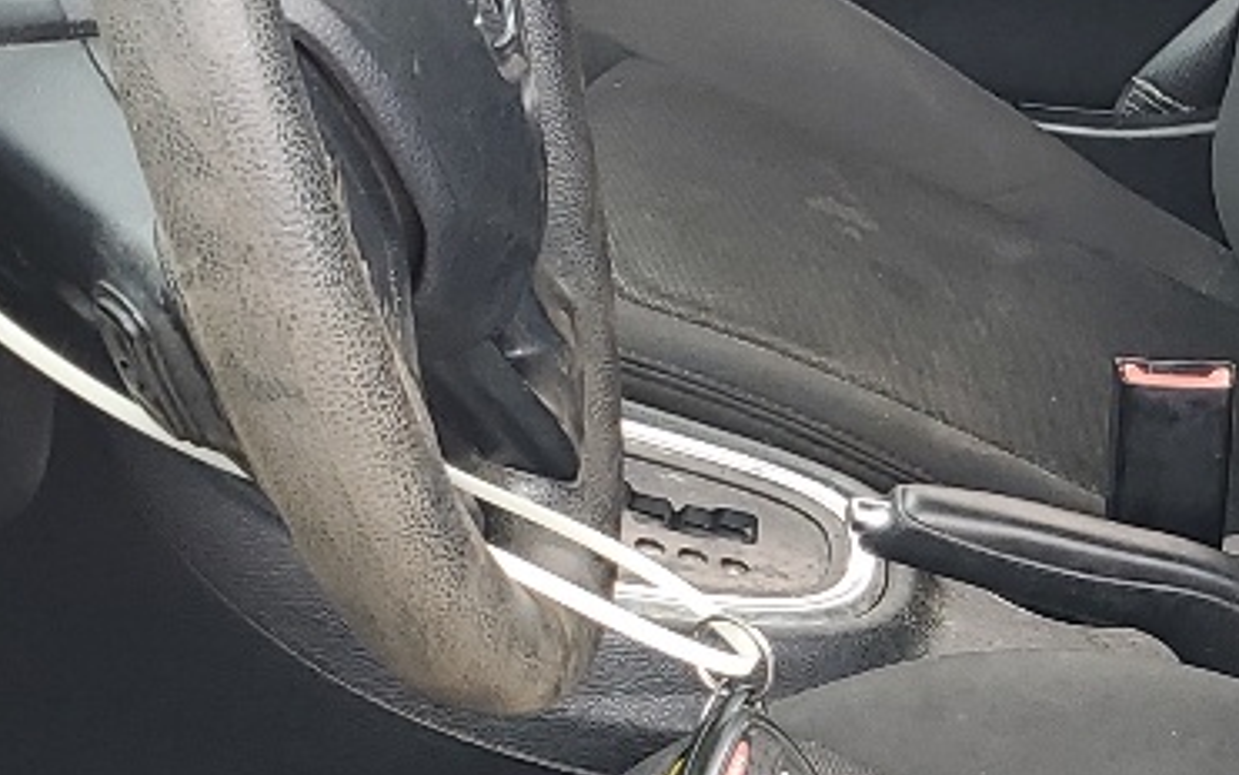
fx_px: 4019
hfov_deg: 17.2
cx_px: 1199
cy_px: 658
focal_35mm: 119
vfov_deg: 11.0
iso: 50
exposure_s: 1/200
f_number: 1.5
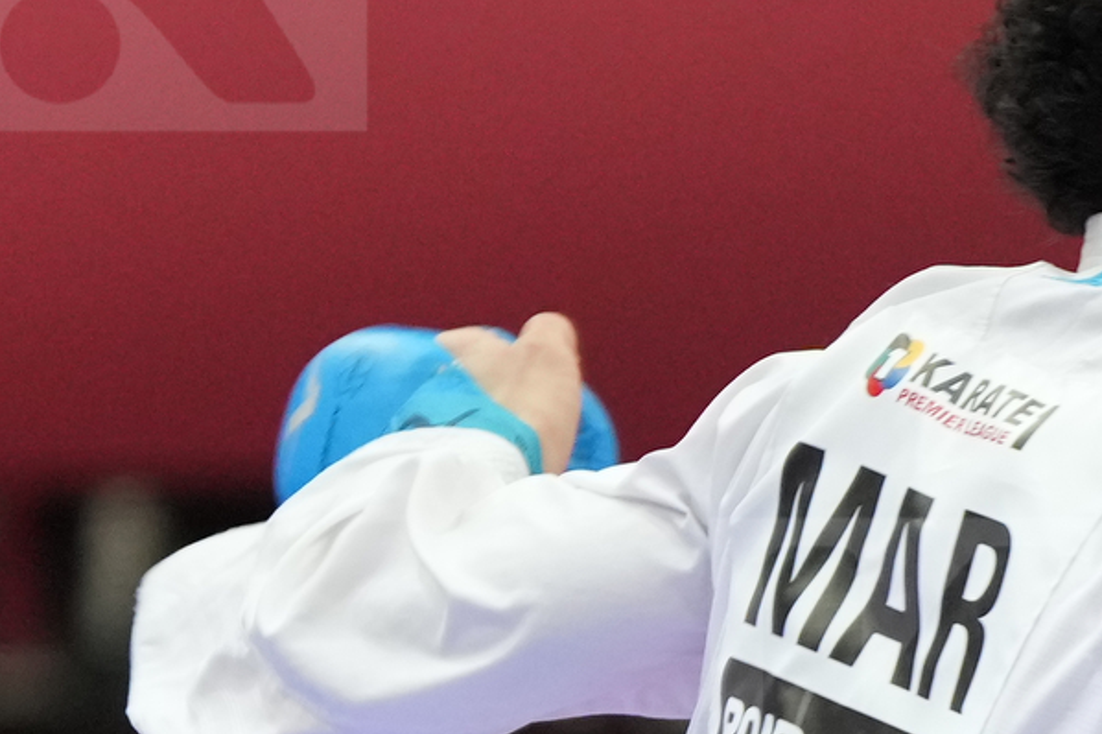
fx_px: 26861
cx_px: 1682
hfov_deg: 2.3
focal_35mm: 878
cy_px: 725
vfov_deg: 1.6
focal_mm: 140
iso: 2000
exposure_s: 1/1000
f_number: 2.8
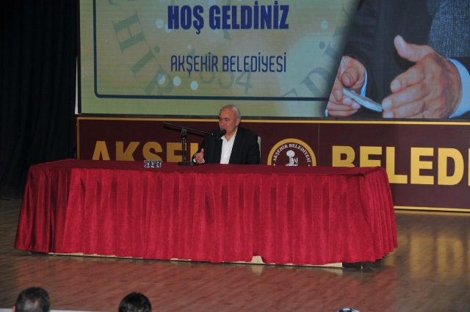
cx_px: 235
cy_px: 156
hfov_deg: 18.2
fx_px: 1467
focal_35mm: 112
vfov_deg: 12.1
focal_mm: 75
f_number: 5
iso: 250
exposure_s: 1/60
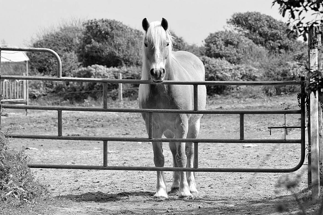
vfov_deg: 4.6
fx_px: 2691
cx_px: 162
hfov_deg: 6.9
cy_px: 108
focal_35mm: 300
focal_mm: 200
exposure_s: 1/320
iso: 500
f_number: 10
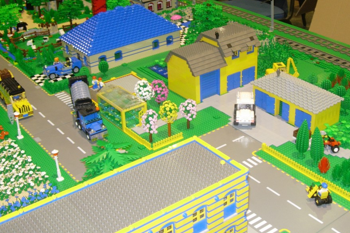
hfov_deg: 36.6
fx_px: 525
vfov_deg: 25.1
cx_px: 220
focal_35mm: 54
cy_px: 104
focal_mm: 7.8
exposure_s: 1/13.8
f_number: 2.8
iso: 79
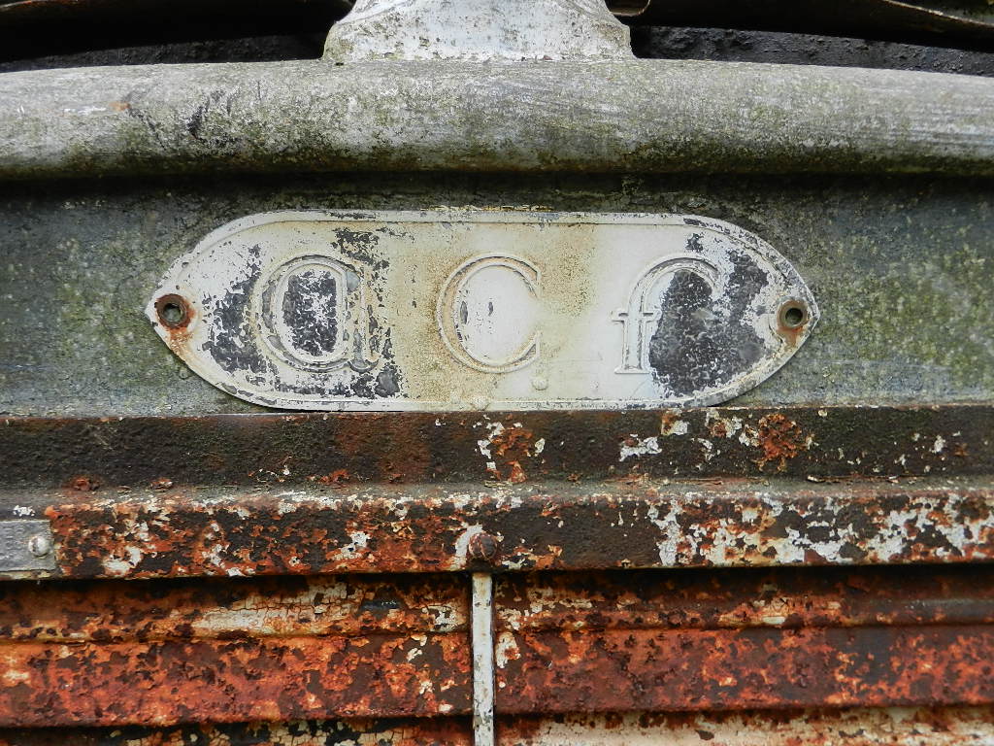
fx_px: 833
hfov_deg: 61.7
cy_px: 373
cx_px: 497
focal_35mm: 29
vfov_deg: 48.2
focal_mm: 5.1
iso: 160
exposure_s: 1/60
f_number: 3.6
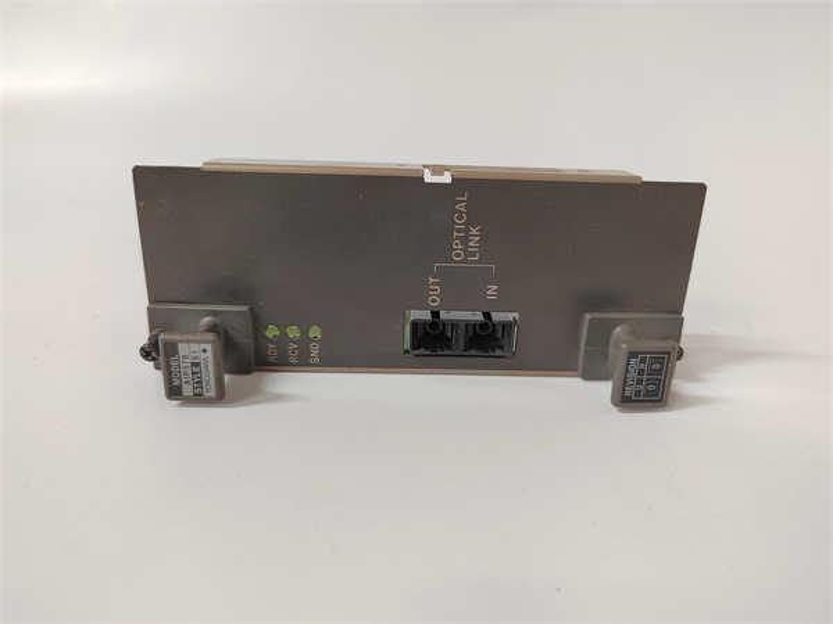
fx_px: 553
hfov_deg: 73.9
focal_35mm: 23
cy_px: 312
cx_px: 416
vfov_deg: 58.9
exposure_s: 1/50
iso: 1378
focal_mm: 5.52
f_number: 1.9
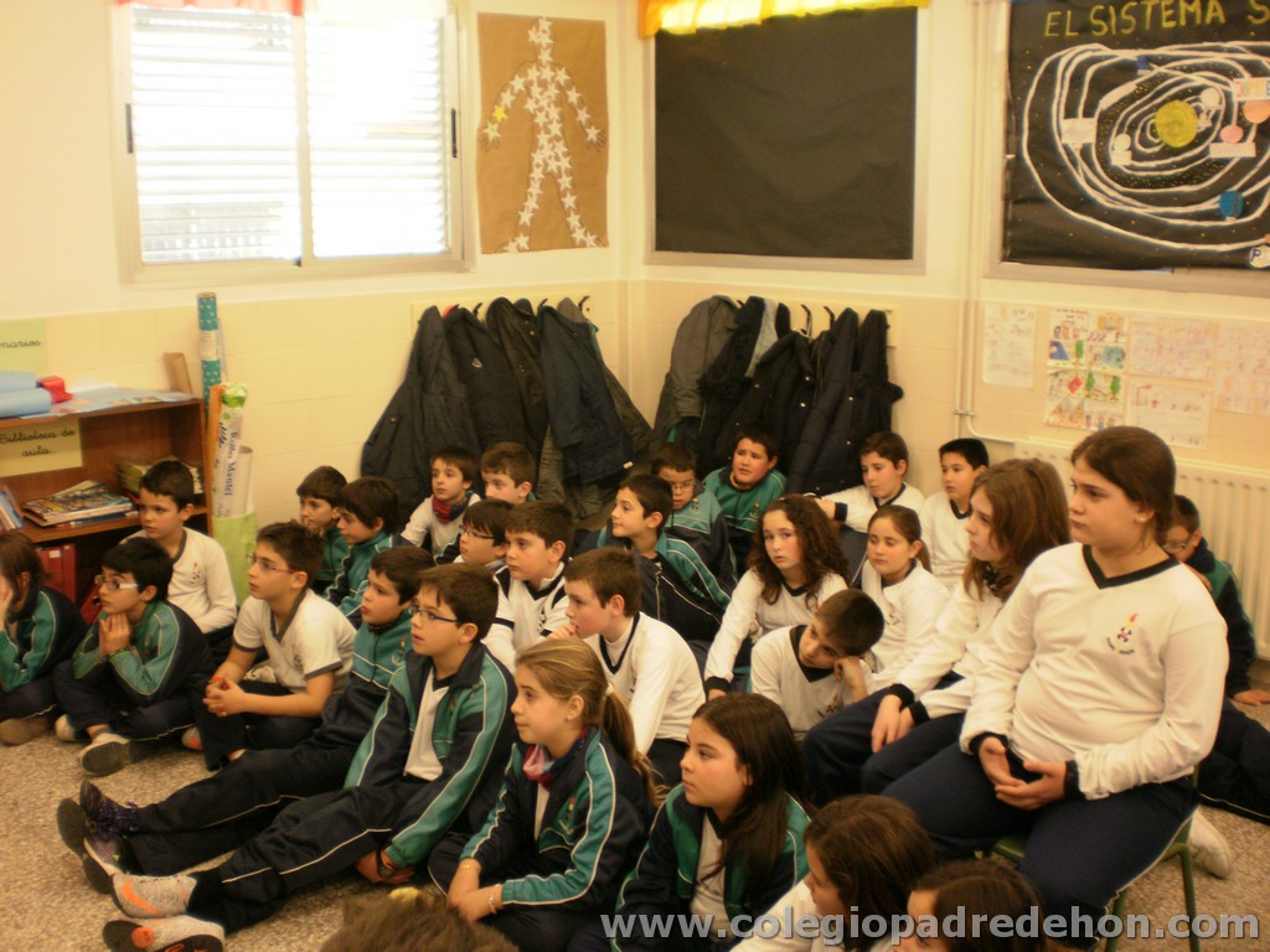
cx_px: 635
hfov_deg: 51.4
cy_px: 476
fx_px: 1321
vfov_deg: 39.7
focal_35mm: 36
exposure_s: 1/30
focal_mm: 6.3
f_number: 3.1
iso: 125
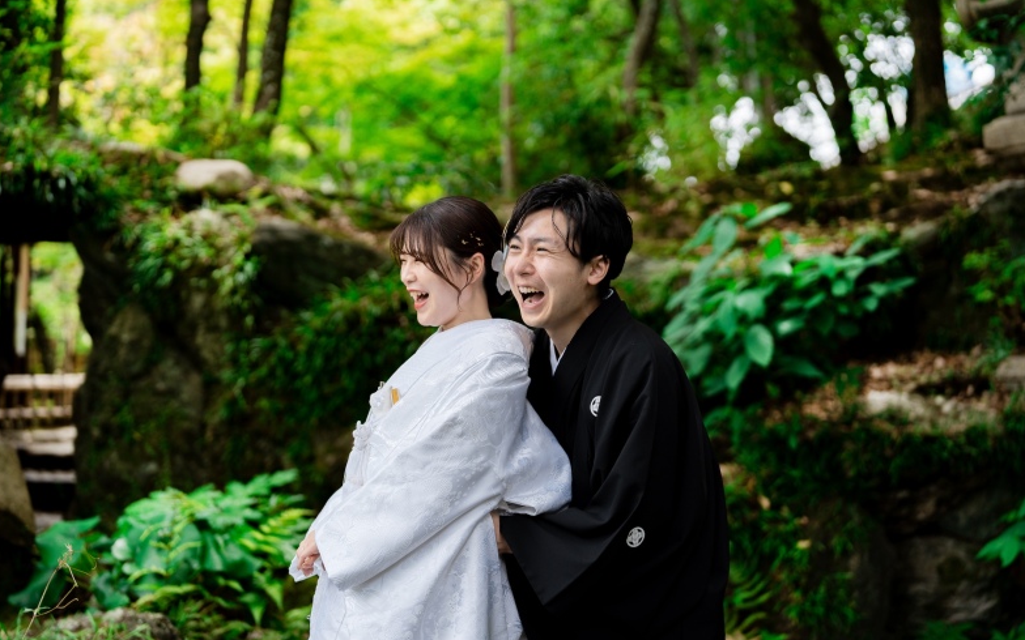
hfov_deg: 38.9
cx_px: 506
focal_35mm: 52
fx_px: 1453
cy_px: 321
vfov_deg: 24.9
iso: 160
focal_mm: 50
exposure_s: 1/1600
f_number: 1.8
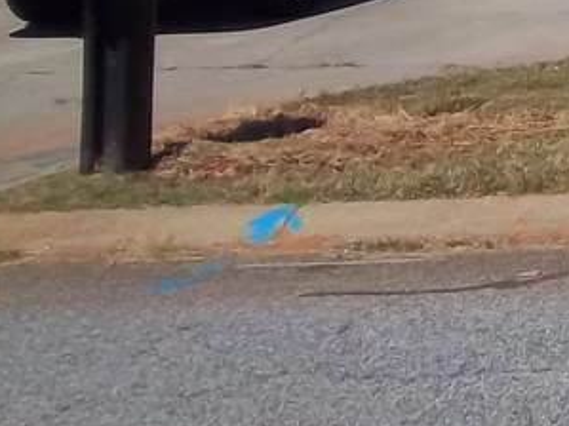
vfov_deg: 11.2
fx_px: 1972
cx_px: 1167
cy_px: -436
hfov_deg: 13.8
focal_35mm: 120
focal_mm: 5.05
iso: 64
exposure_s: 1/320
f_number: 7.86
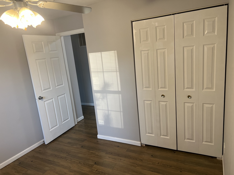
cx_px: 117
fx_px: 176
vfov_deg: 53.1
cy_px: 88
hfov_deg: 67.3
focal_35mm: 26
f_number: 1.5
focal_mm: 5.7
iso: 100
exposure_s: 1/120
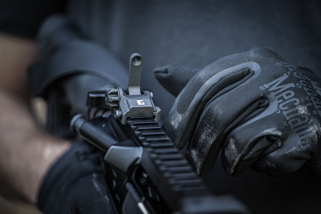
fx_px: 936
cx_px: 160
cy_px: 107
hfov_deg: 19.5
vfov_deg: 13.0
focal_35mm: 105
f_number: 3
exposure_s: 1/160
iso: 500
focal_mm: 105
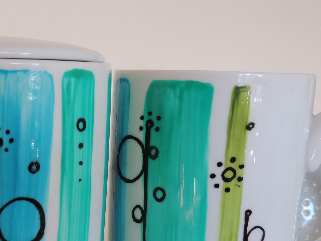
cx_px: 64
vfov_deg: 26.1
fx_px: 510
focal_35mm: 55
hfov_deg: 33.9
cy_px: 187
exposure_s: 1/50
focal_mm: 5.8
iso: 80
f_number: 3.2
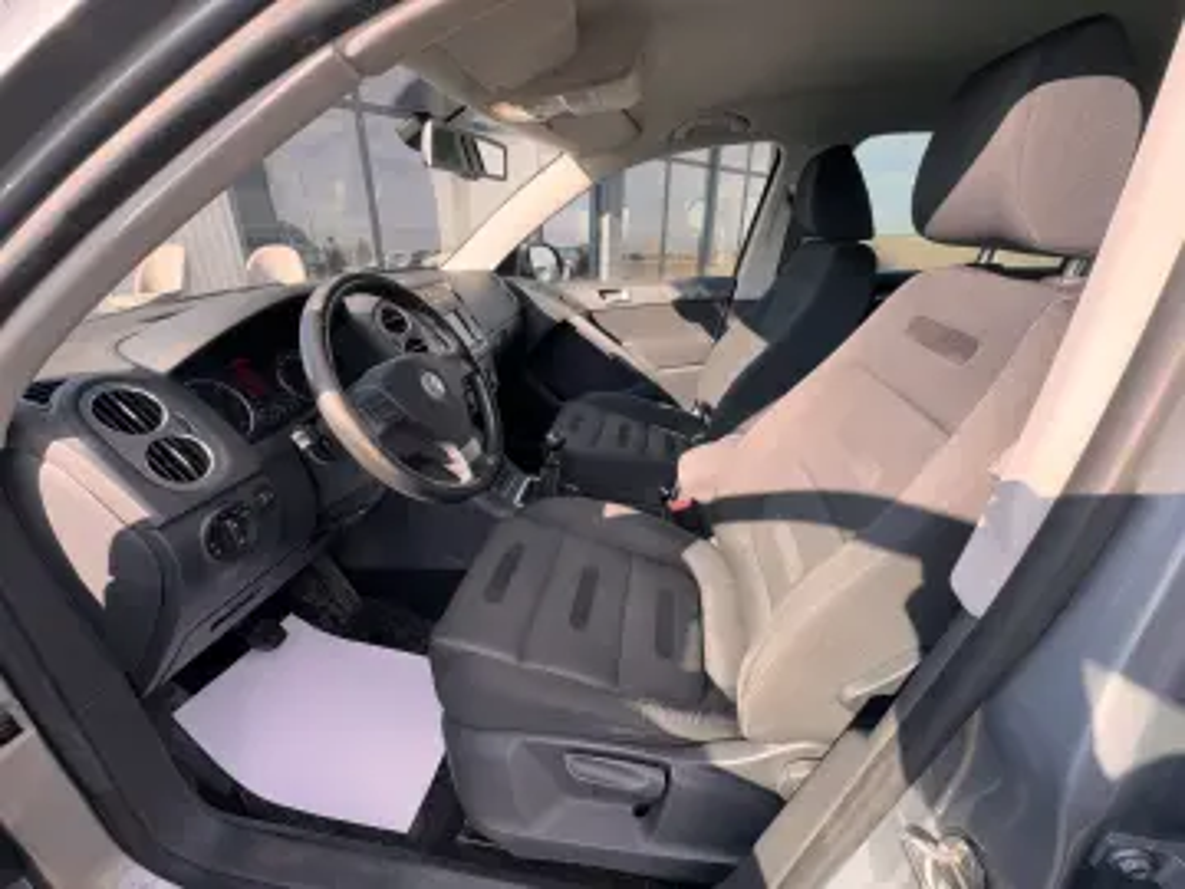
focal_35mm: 14
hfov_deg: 102.1
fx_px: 479
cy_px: 444
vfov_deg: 85.7
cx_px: 592
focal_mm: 2.22
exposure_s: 1/168
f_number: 2.2
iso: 40
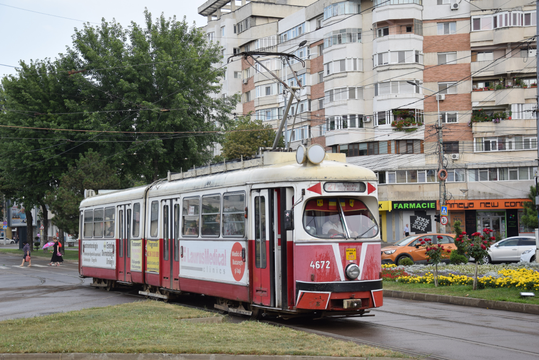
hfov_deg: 31.9
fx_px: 943
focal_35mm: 63
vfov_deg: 21.6
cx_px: 270
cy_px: 180
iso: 200
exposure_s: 1/400
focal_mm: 42
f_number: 5.6
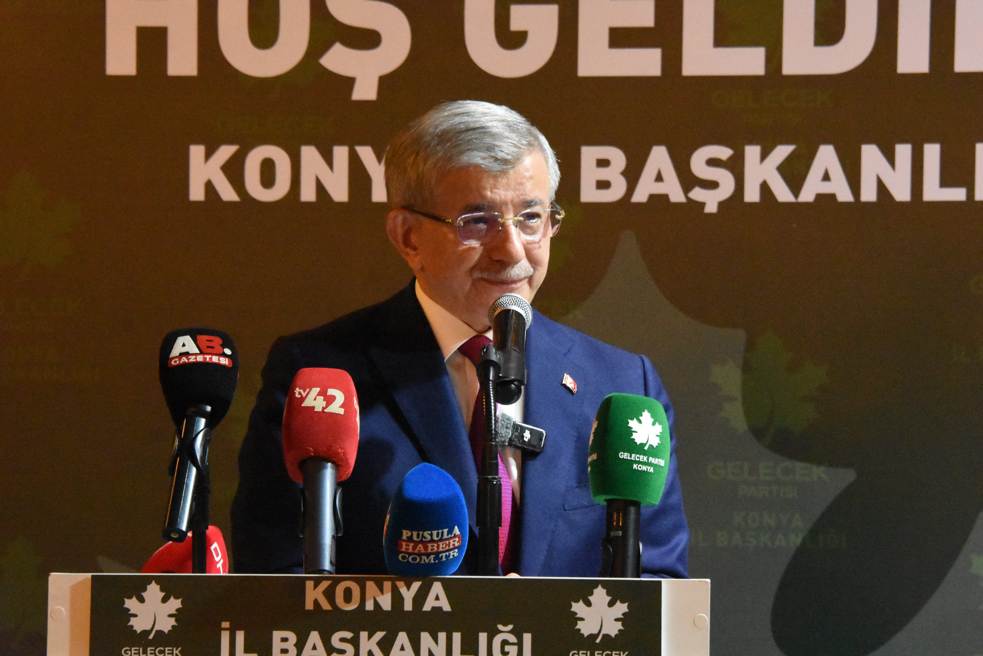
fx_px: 5529
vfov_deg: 6.8
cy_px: 328
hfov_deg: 10.2
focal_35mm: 202
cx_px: 492
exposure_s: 1/100
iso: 14400
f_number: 7.1
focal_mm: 135
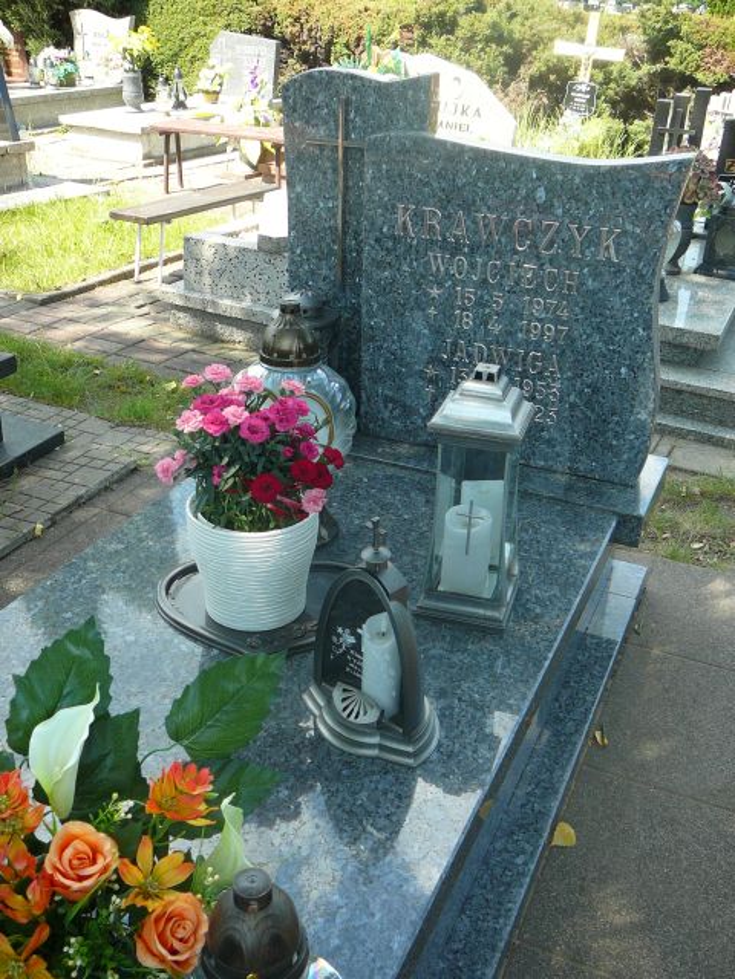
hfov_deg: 40.7
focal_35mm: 35
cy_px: 490
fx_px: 991
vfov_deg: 52.6
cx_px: 368
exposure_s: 1/200
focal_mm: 5.2
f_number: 2.8
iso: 80
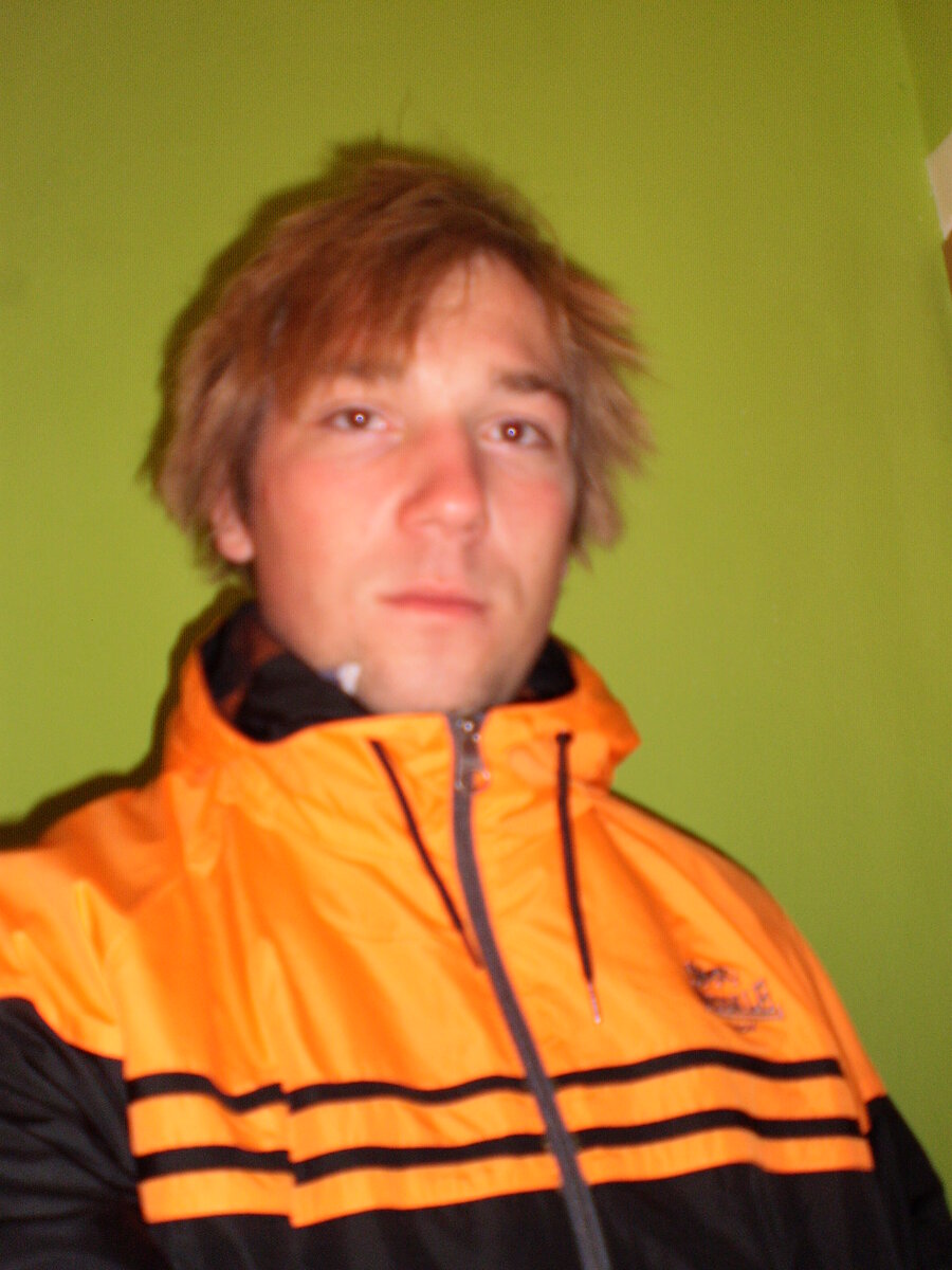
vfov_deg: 51.4
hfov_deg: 39.7
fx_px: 1320
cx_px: 476
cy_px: 635
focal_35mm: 36
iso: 125
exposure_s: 1/30
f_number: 3.1
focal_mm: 6.3
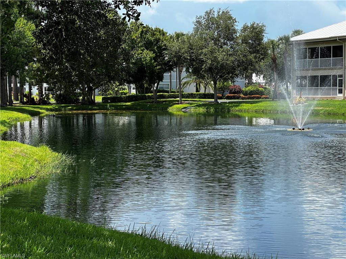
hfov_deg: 25.3
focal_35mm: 77
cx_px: 173
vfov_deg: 19.1
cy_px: 130
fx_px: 770
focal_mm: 9
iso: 32
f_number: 2.8
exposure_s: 1/374
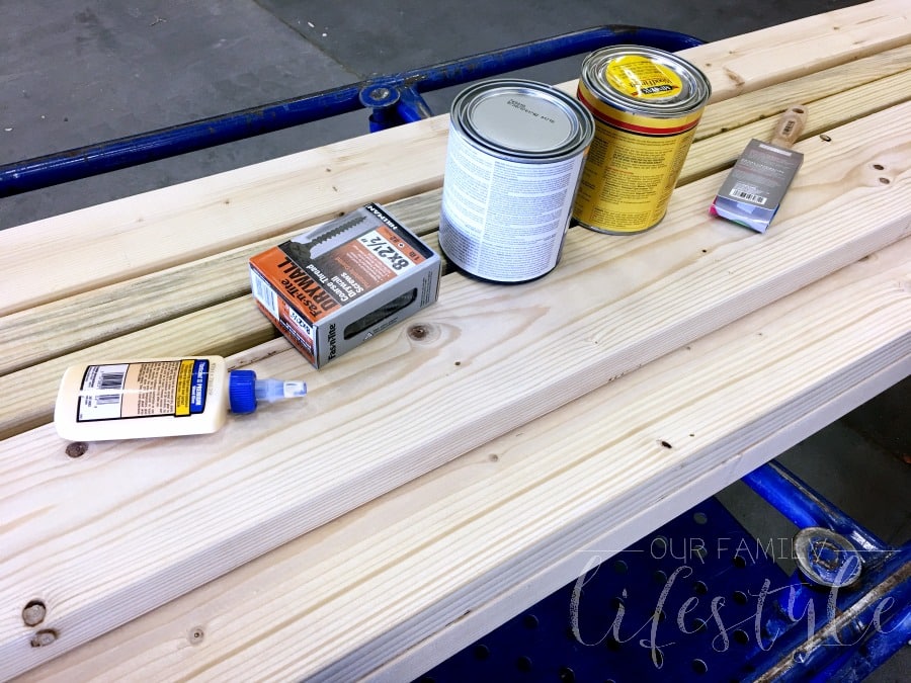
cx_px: 456
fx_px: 763
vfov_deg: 48.2
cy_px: 342
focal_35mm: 29
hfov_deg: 61.7
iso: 25
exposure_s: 1/30
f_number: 2.2
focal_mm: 4.15
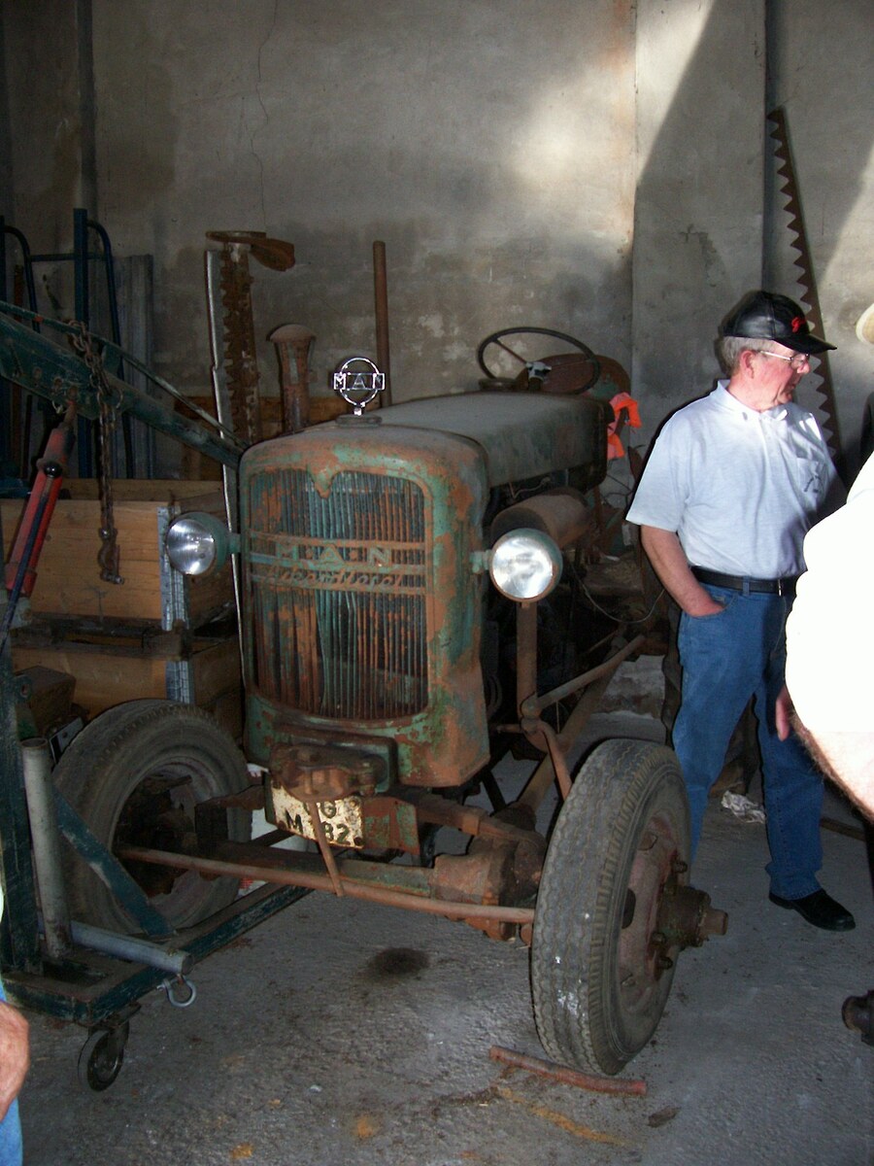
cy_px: 583
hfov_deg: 41.8
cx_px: 437
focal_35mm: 34
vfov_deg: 54.0
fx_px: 1145
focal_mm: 5.6
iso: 140
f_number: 2.7
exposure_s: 1/112
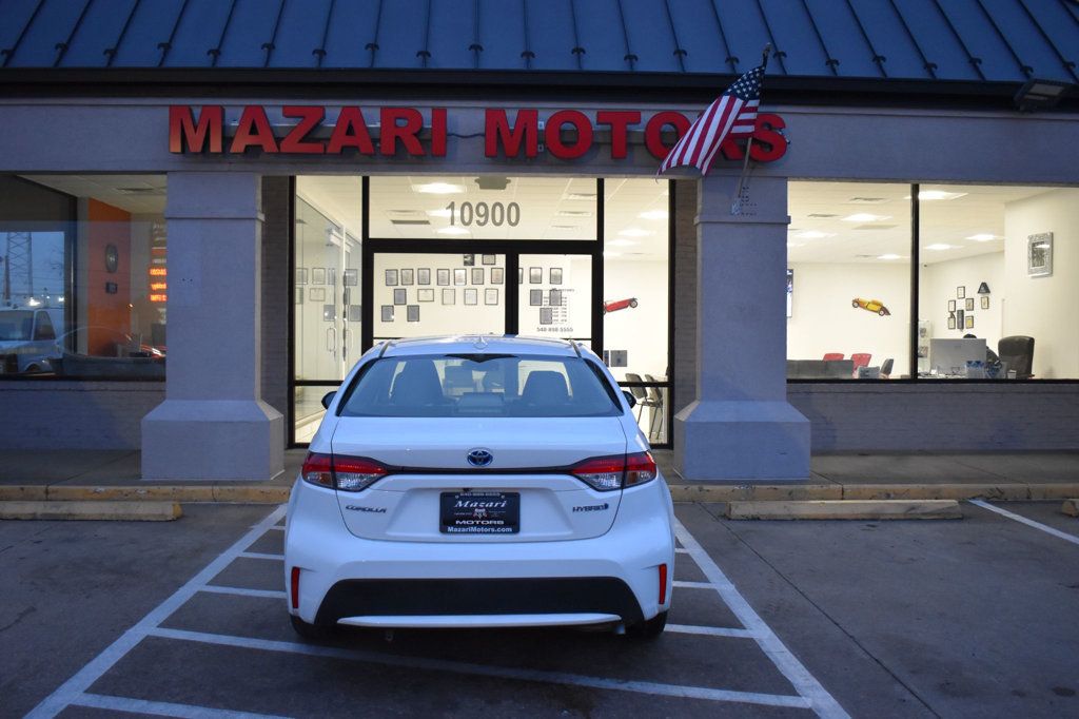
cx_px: 540
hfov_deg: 53.1
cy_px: 360
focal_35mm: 36
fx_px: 1079
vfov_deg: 36.8
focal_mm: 24
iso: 2000
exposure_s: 1/125
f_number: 4
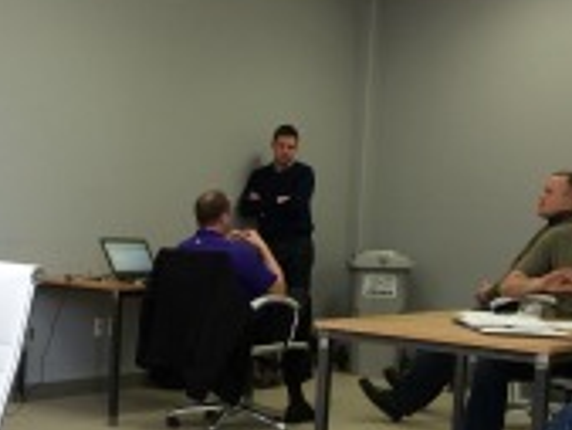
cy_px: 286
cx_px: 88
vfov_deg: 23.6
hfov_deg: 30.2
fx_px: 1025
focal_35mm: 62
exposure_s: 1/60
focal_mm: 4.12
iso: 50
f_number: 2.2
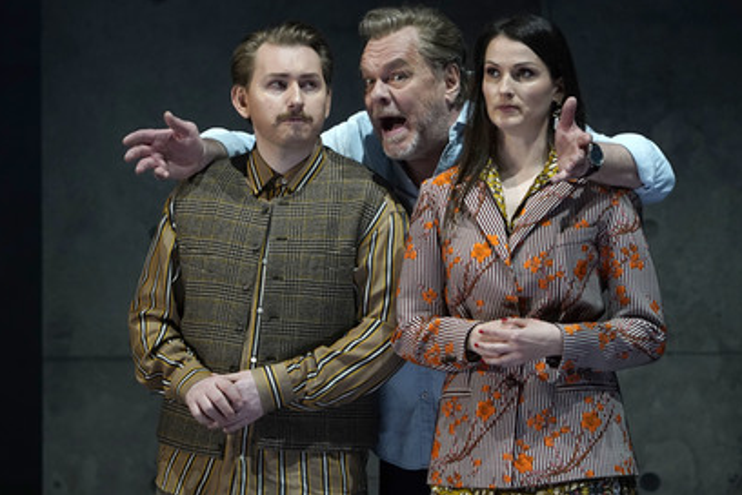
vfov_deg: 3.0
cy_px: 224
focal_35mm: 466
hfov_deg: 4.4
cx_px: 361
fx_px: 9604
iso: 3200
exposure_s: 1/160
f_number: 6.3
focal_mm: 422
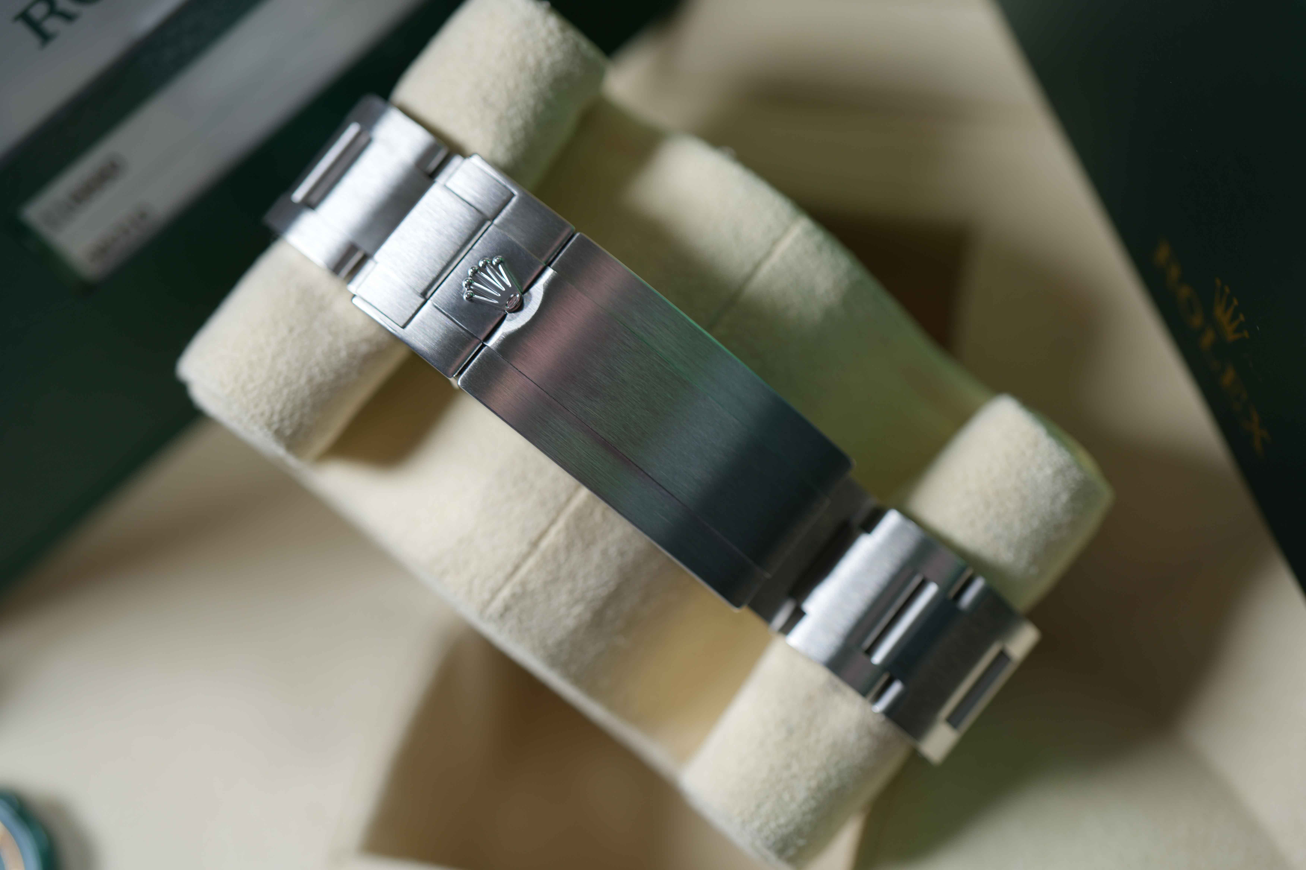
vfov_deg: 27.0
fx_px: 1814
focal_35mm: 50
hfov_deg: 39.6
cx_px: 653
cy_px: 435
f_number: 3.2
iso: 100
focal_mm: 50
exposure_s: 1/80
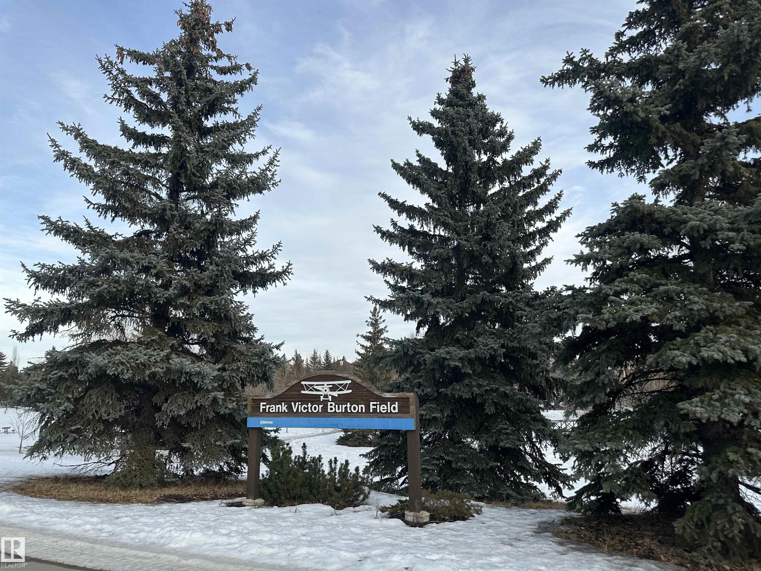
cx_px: 380
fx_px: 528
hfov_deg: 71.6
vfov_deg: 56.8
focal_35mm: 24
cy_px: 286
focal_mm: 6.86
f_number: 1.78
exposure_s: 1/2028
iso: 80
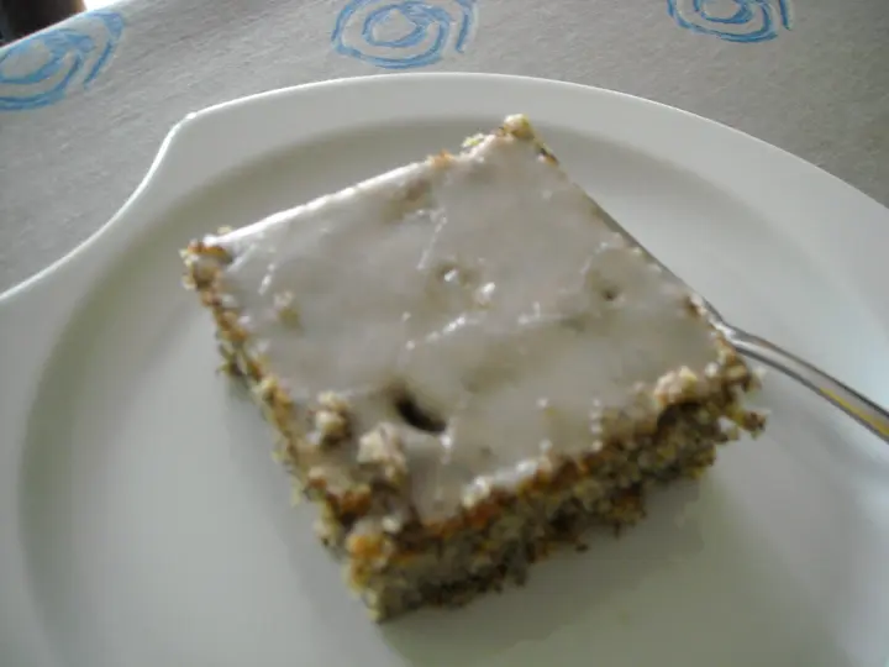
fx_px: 899
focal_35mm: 35
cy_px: 334
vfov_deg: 40.7
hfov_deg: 52.6
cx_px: 444
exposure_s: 1/10
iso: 400
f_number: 2.8
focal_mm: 5.7
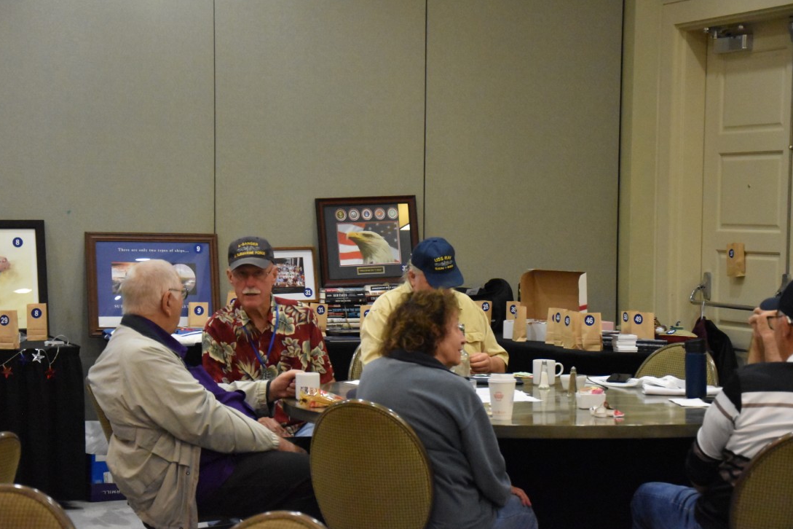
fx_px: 2026
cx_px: 376
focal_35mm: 92
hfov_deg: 22.1
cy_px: 278
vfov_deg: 14.9
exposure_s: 1/125
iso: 8000
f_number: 5
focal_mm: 58
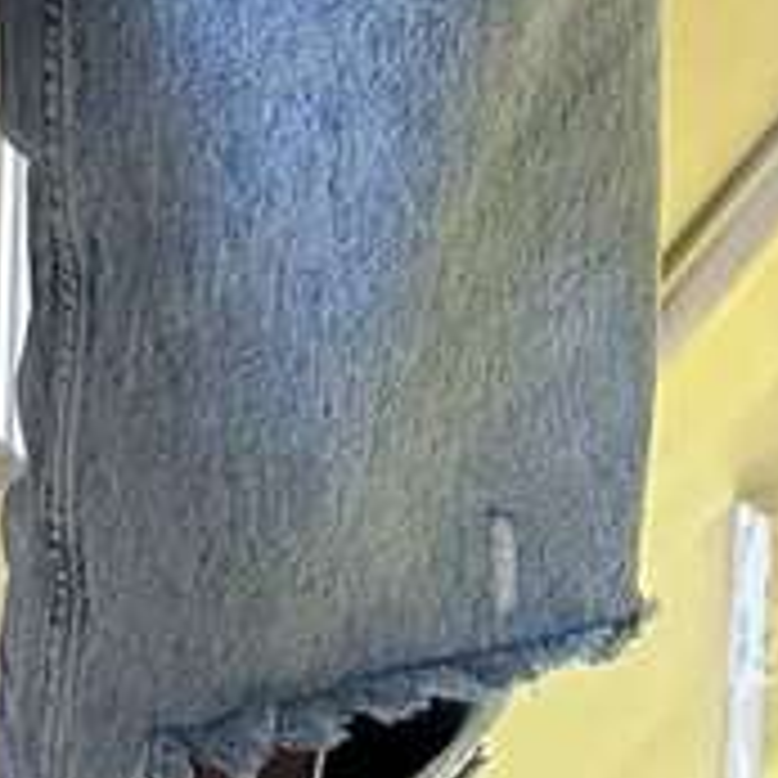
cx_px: 800
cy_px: -1489
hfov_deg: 11.0
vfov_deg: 9.1
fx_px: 3992
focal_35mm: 157
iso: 320
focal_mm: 6.86
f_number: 1.78
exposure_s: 1/60
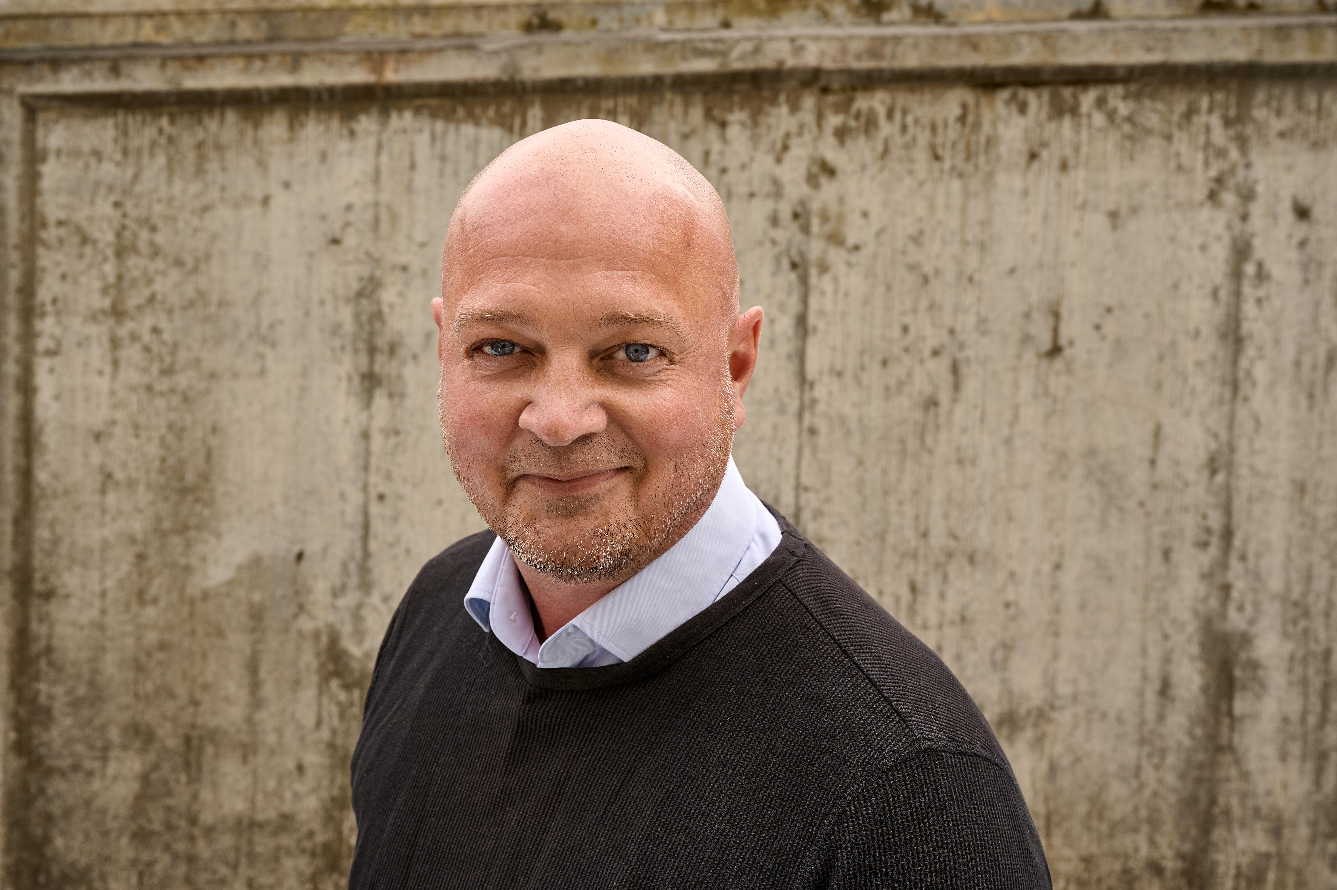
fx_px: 1819
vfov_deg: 27.5
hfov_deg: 40.4
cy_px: 445
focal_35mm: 49
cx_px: 668
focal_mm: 49
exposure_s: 1/125
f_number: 8
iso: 200
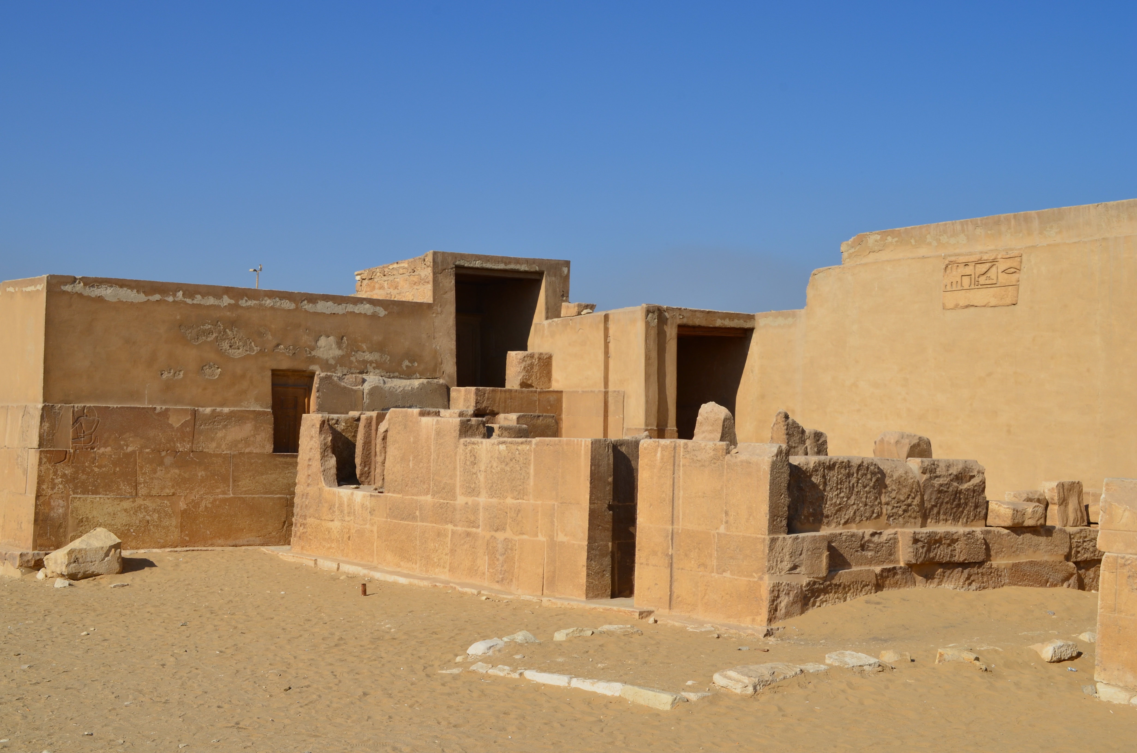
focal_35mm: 48
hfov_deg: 41.2
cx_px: 568
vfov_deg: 28.0
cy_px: 376
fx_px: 1513
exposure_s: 1/200
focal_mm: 32
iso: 100
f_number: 13
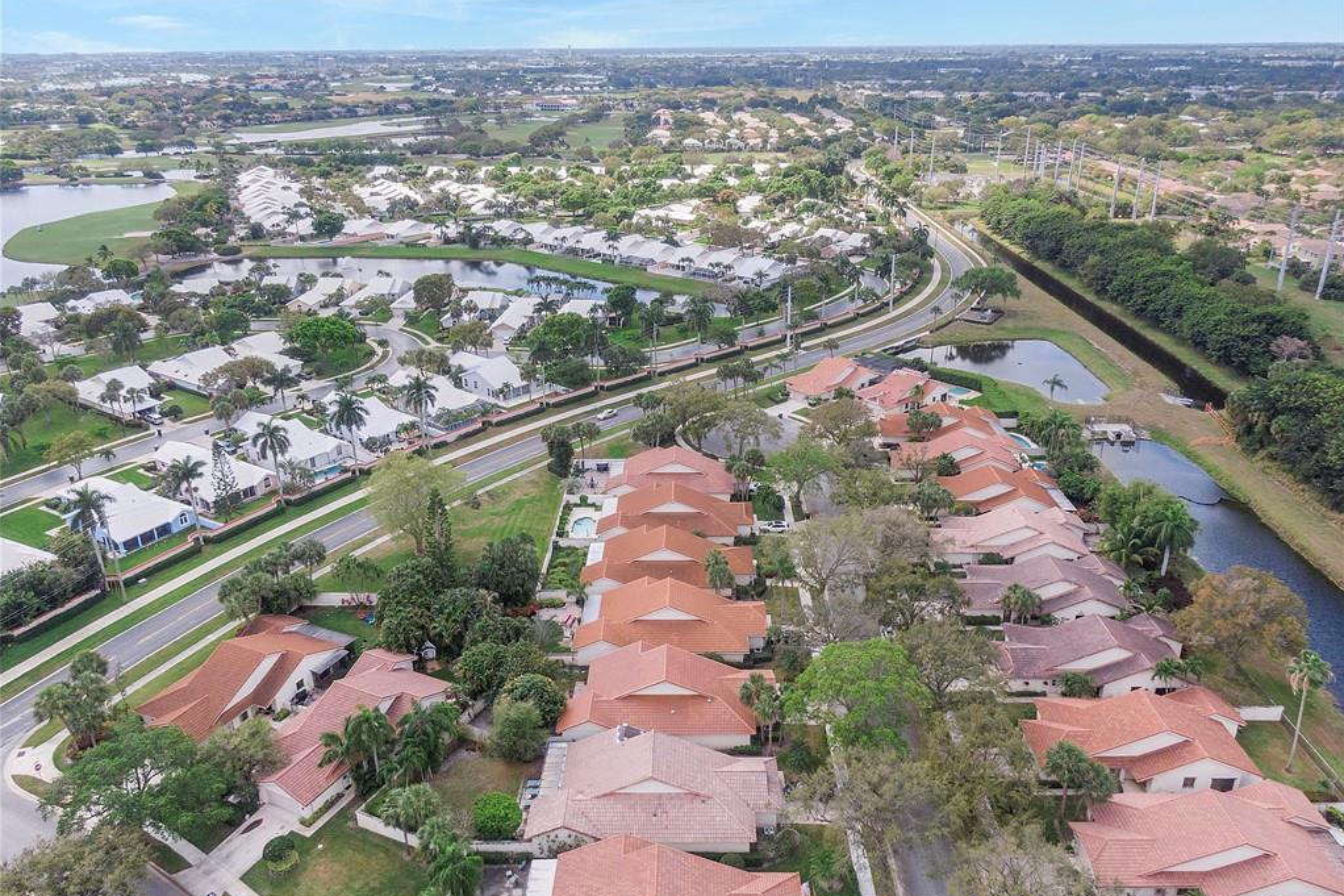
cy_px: 451
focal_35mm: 25
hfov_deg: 71.5
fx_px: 933
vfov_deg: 51.3
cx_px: 672
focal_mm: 4.39
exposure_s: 1/1000
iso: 100
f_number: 2.8
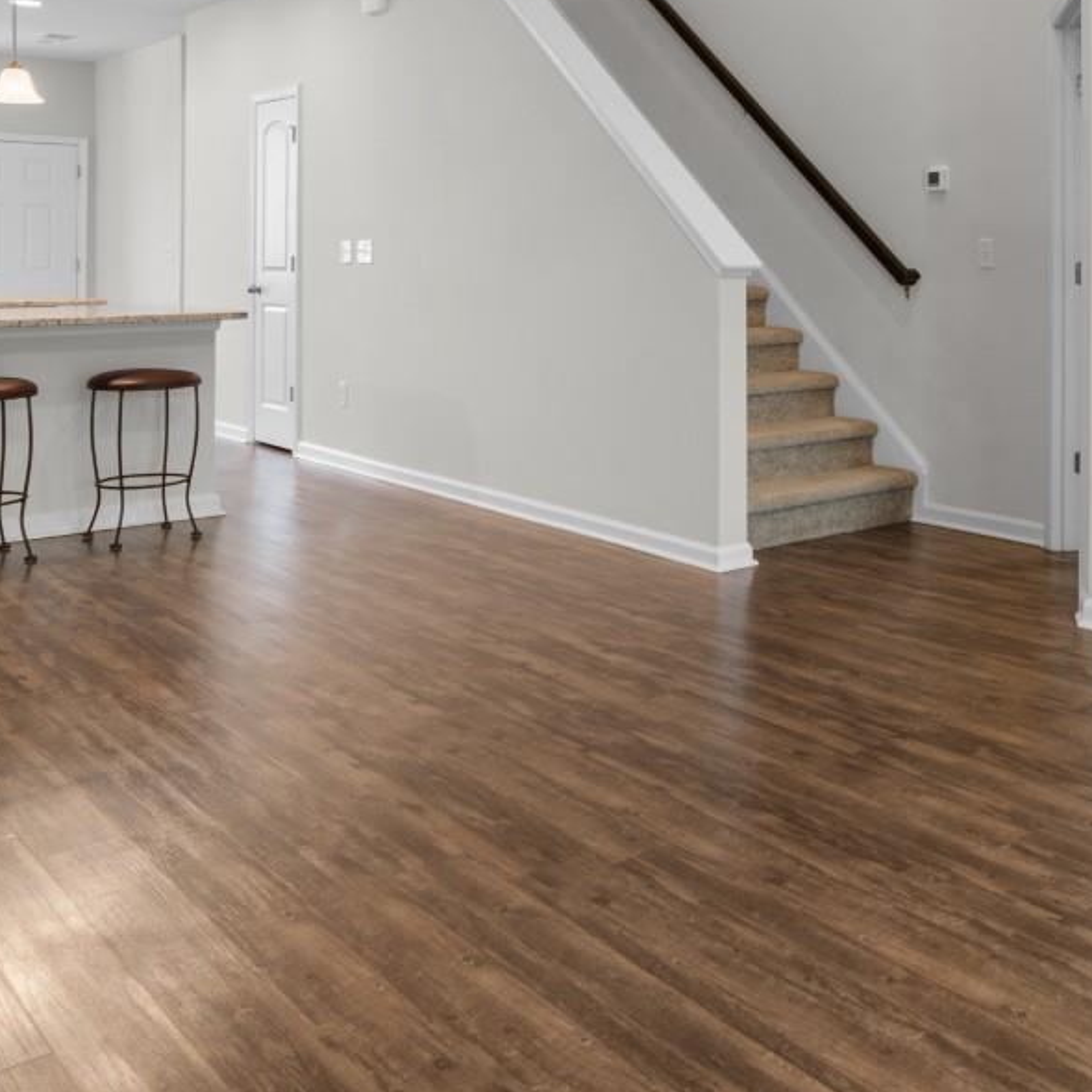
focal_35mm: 35
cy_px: 231
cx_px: 896
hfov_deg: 44.6
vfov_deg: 45.1
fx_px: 1249
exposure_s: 1/2
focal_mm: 10
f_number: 4.5
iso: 100
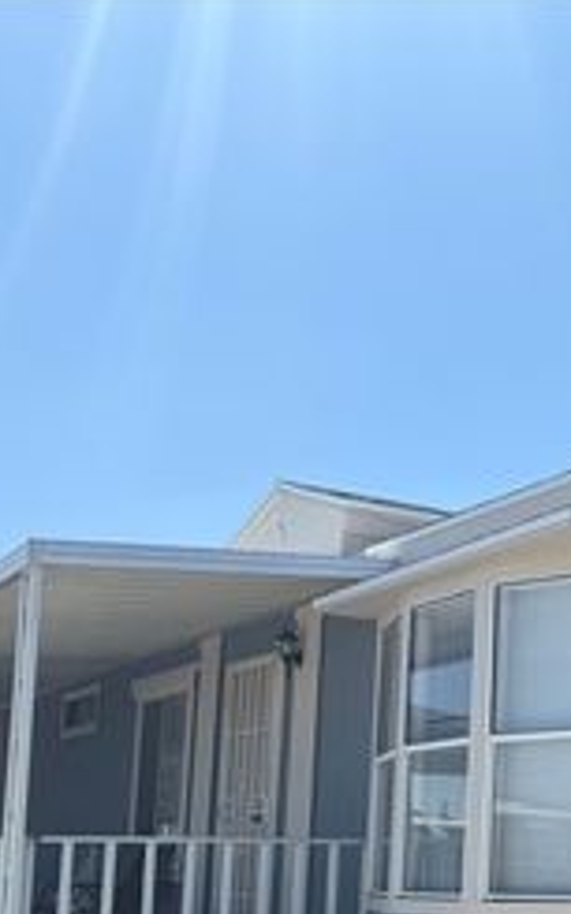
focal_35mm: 52
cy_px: 692
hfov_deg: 20.8
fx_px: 1295
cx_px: 873
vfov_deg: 37.8
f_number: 1.78
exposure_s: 1/4975
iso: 80
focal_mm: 6.76
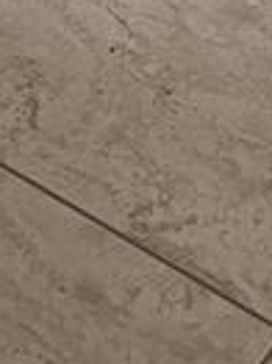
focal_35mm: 199
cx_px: 261
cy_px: -759
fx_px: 2088
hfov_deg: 7.4
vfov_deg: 8.3
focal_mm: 4.2
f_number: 1.6
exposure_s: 1/60
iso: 125
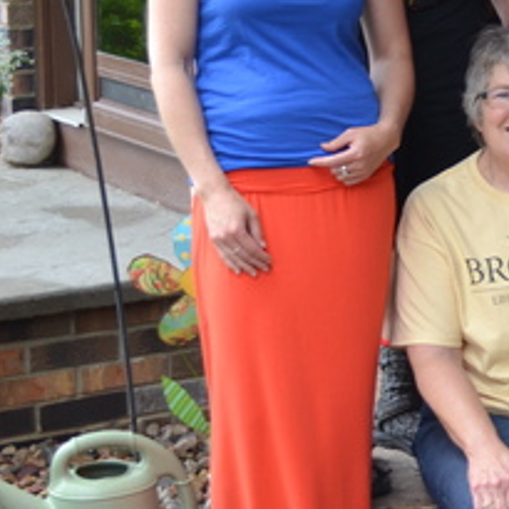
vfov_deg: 12.0
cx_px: 872
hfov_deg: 11.5
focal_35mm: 143
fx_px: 2379
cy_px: -25
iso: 400
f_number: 5
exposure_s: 1/100
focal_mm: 32
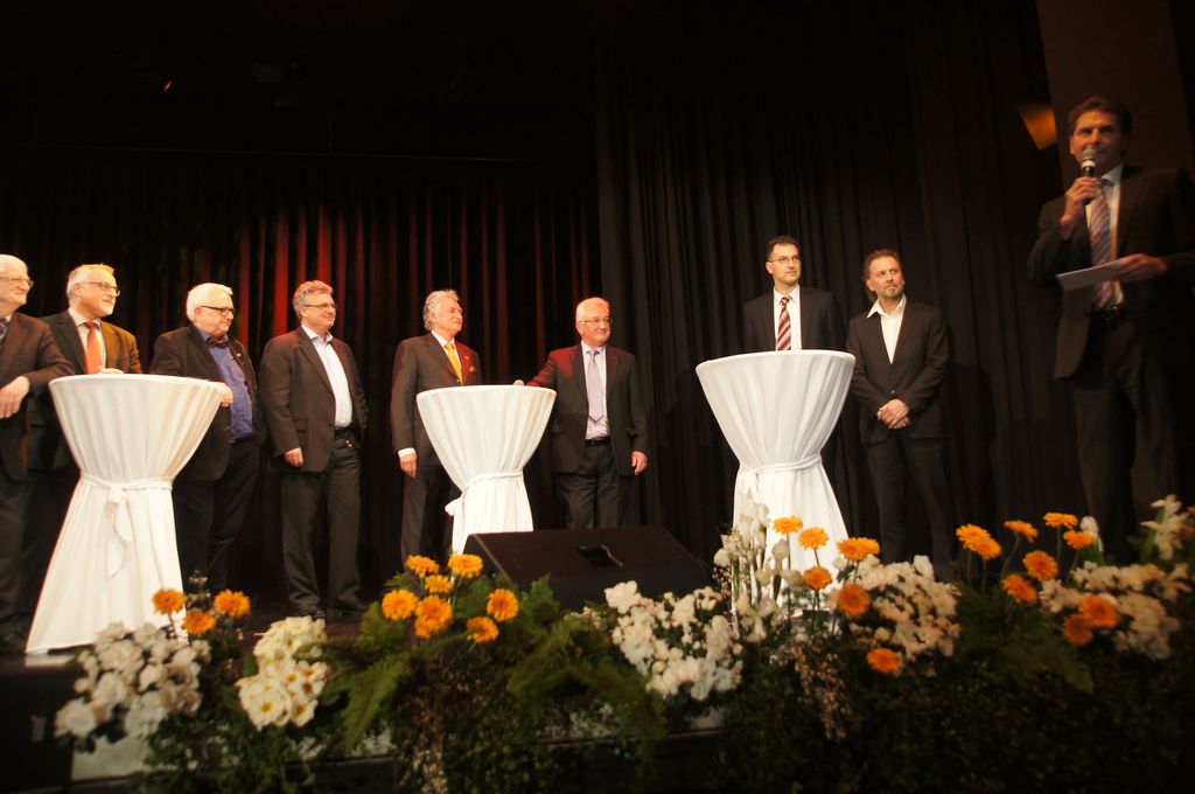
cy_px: 397
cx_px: 598
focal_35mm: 30
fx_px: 995
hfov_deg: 62.0
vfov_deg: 43.5
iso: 400
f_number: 4
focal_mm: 20
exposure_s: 1/40
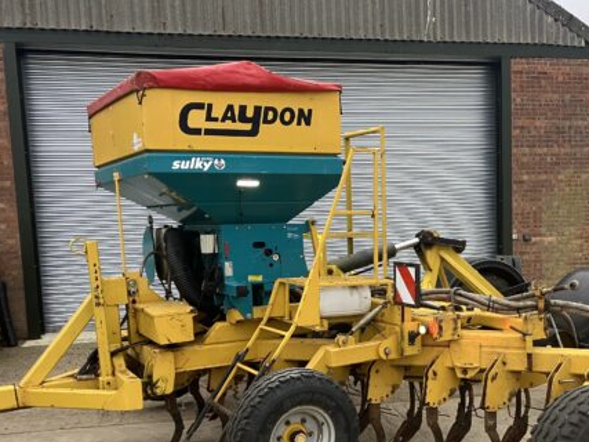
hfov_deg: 44.2
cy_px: 308
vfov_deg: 33.9
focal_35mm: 42
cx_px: 389
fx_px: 714
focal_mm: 3.99
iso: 80
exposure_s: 1/88
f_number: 1.8
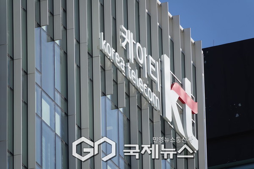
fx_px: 3365
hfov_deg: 4.3
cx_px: 127
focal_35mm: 477
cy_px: 84
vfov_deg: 2.9
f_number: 4.5
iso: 100
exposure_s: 1/1000
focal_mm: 174.93
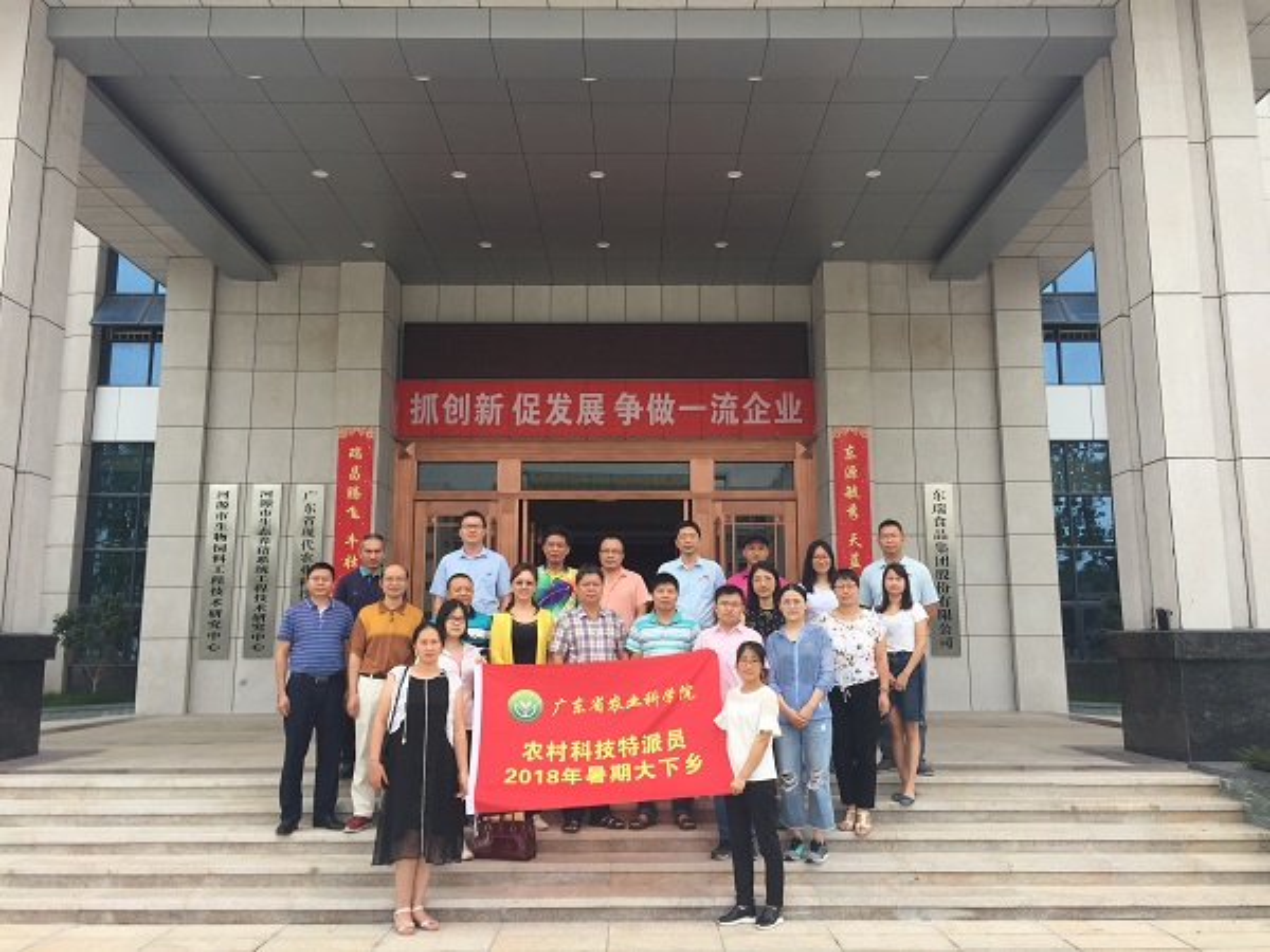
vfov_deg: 48.2
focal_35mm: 29
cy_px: 476
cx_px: 635
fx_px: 1064
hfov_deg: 61.7
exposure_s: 1/501
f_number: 2.2
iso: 32
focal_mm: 4.15
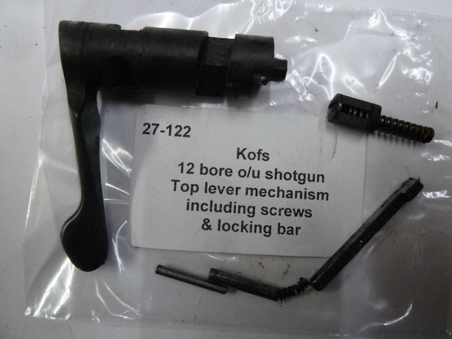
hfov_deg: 69.4
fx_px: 326
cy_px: 170
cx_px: 226
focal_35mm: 25
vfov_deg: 54.9
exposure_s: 1/60
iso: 640
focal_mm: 4.1
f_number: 3.3
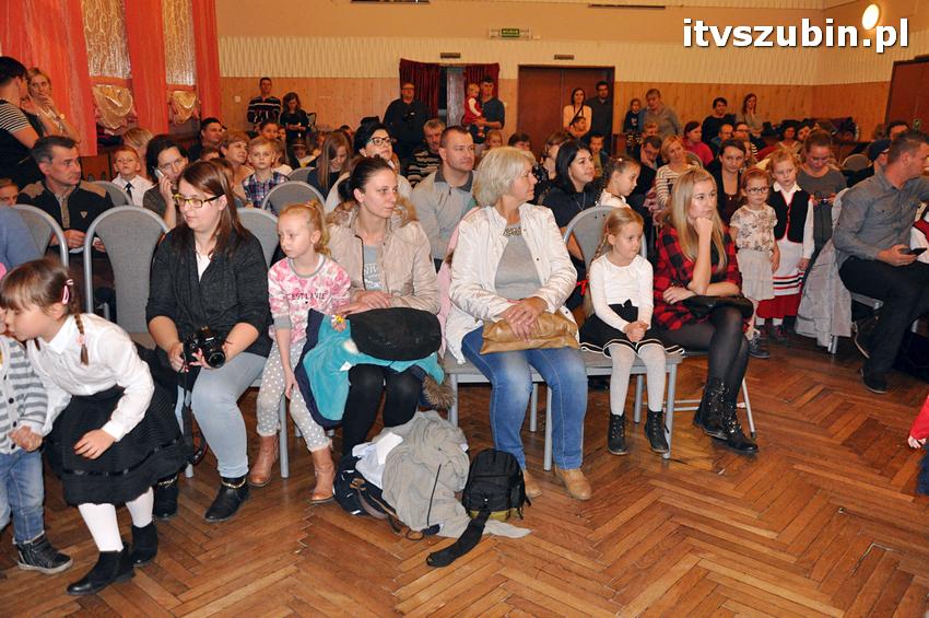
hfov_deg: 59.5
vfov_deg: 41.6
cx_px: 464
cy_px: 309
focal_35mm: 32
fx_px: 812
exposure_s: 1/60
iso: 2000
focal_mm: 21
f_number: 5
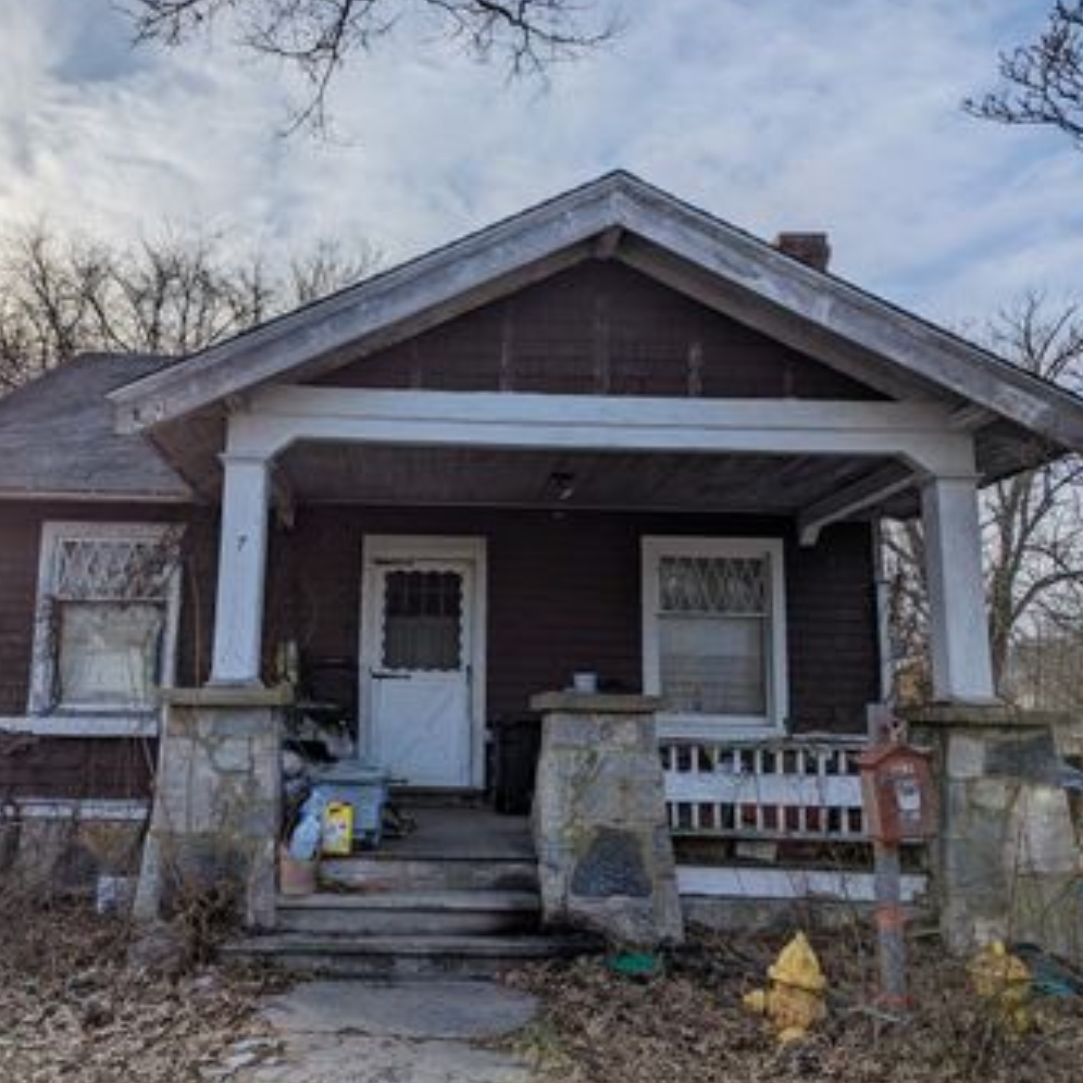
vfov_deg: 51.1
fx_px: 1133
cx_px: 424
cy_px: 512
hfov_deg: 50.7
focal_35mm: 32
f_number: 1.85
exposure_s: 1/5650
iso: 46
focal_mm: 6.81
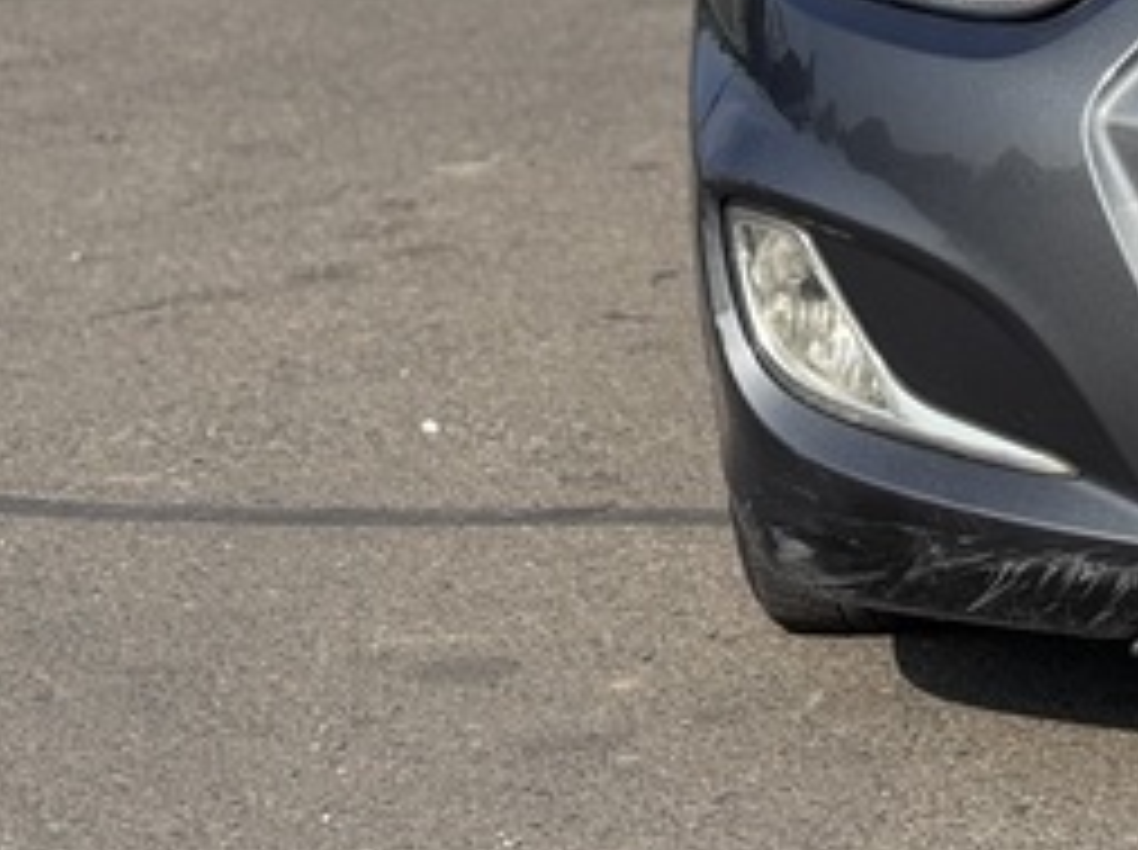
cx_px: 1723
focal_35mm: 152
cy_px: -261
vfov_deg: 9.6
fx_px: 4990
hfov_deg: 12.4
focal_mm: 6.76
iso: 64
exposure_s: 1/3610
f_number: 1.78
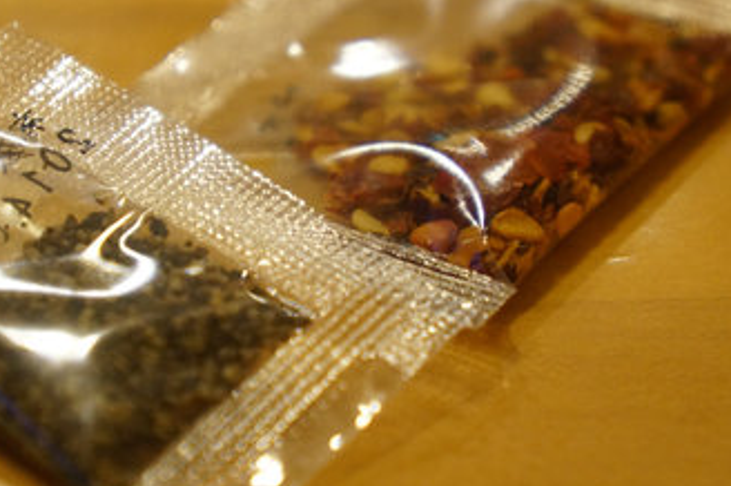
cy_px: 243
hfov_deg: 16.3
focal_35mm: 126
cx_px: 296
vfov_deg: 10.9
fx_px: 2551
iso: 3200
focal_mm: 55
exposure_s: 1/100
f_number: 5.6
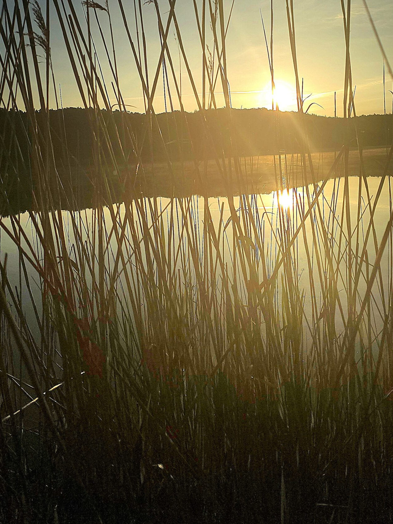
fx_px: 530
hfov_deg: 40.7
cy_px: 129
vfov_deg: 50.4
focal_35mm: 35
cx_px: 192
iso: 12
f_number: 1.7
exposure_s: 1/5000
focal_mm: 6.3
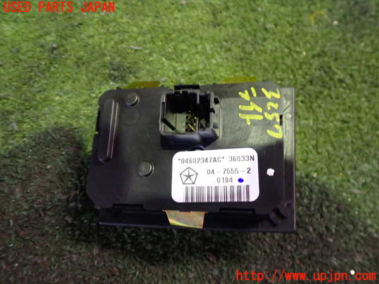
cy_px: 142
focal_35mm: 30
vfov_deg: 46.8
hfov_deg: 60.0
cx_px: 190
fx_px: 328
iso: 800
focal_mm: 5.4
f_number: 2.3
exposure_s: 1/25
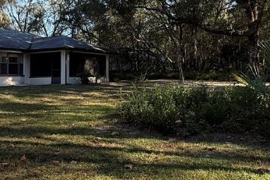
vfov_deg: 30.8
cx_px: 129
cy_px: 53
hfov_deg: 45.4
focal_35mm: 43
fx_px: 322
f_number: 2.2
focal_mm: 2.22
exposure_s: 1/374
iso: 64
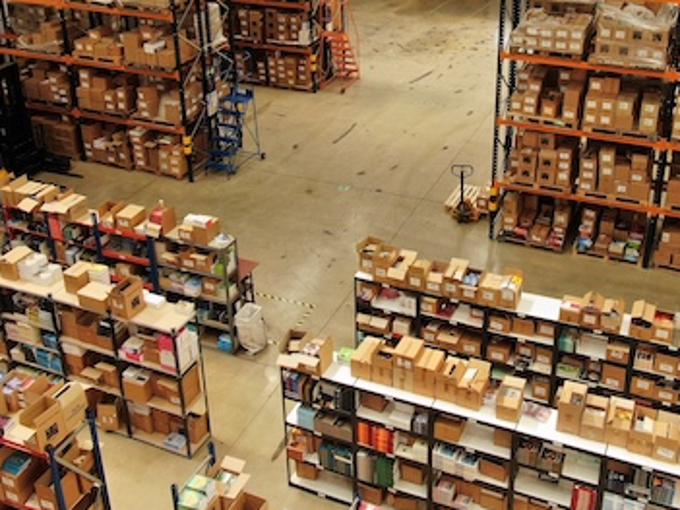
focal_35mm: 41
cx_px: 405
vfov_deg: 34.4
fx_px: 805
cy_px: 126
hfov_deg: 45.6
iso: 100
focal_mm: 4.39
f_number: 2.8
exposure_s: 1/60
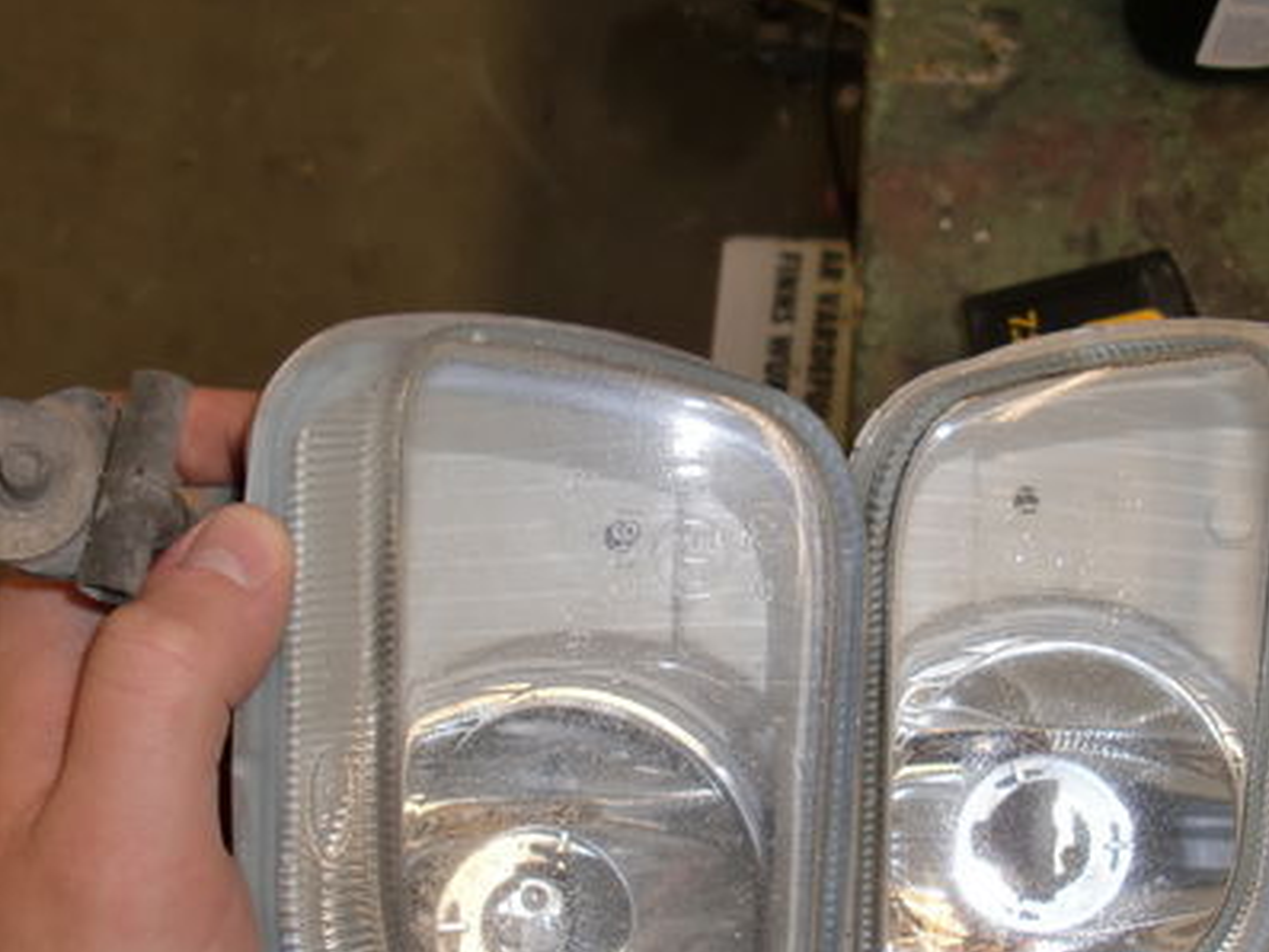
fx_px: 2127
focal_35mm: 58
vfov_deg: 25.2
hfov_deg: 33.0
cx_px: 812
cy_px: 575
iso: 64
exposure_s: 1/60
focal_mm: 6.3
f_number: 2.8
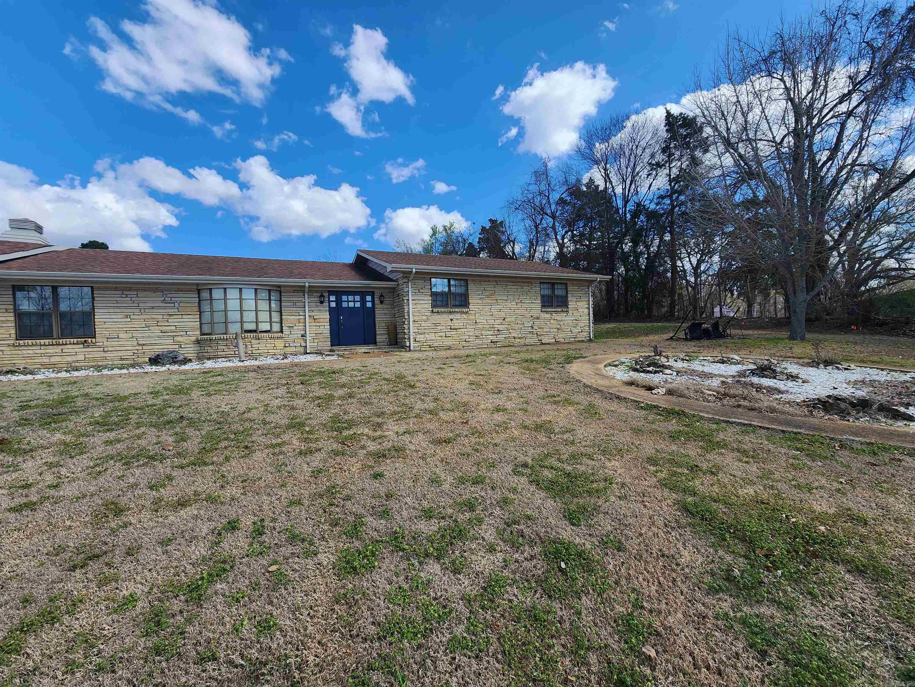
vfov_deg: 89.9
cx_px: 458
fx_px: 344
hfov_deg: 106.2
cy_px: 344
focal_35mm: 13
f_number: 2.2
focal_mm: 2.2
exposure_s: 1/1484
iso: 50
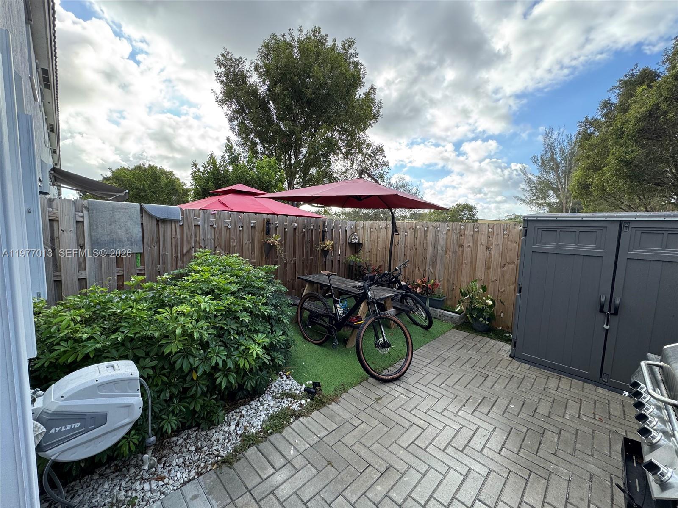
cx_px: 339
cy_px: 254
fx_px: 274
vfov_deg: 85.7
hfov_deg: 102.1
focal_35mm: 14
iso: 40
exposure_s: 1/239
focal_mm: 2.22
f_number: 2.2
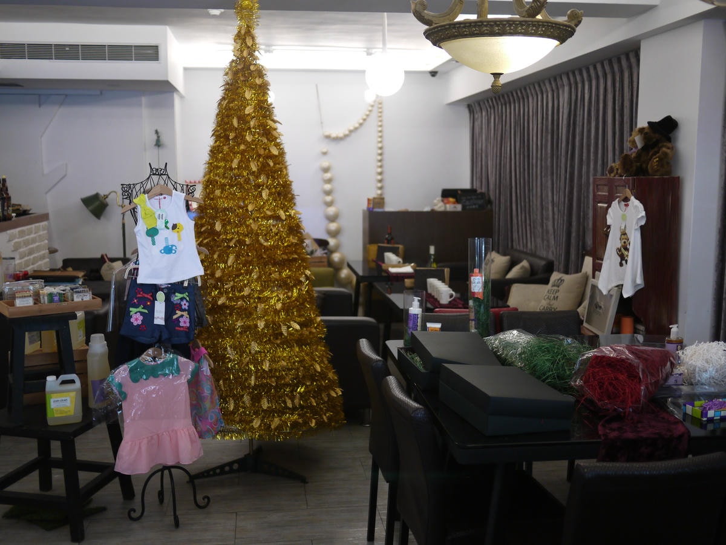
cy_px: 272
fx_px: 839
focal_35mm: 40
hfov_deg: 46.8
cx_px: 363
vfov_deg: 36.0
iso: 320
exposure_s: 1/60
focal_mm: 20
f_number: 1.7
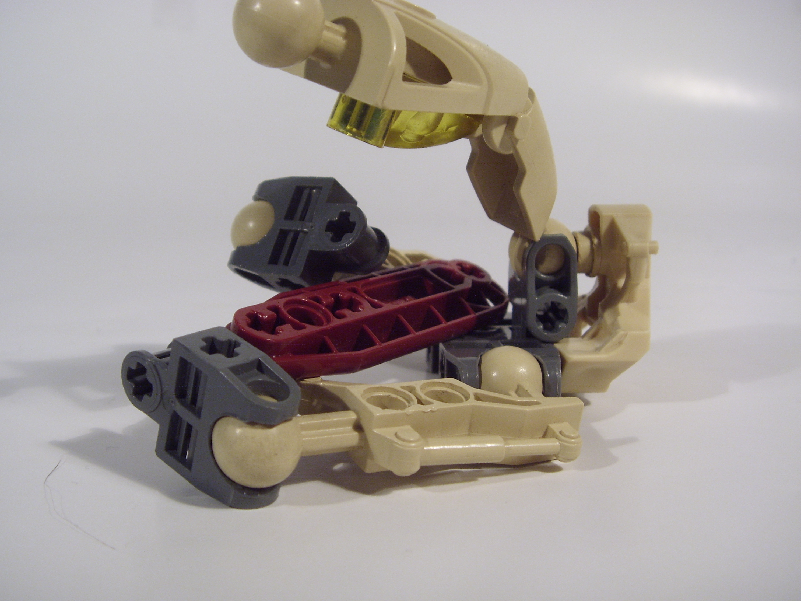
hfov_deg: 53.9
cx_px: 372
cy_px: 300
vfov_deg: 41.8
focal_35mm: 34
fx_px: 787
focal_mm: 6.3
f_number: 3.5
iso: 100
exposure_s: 1/30
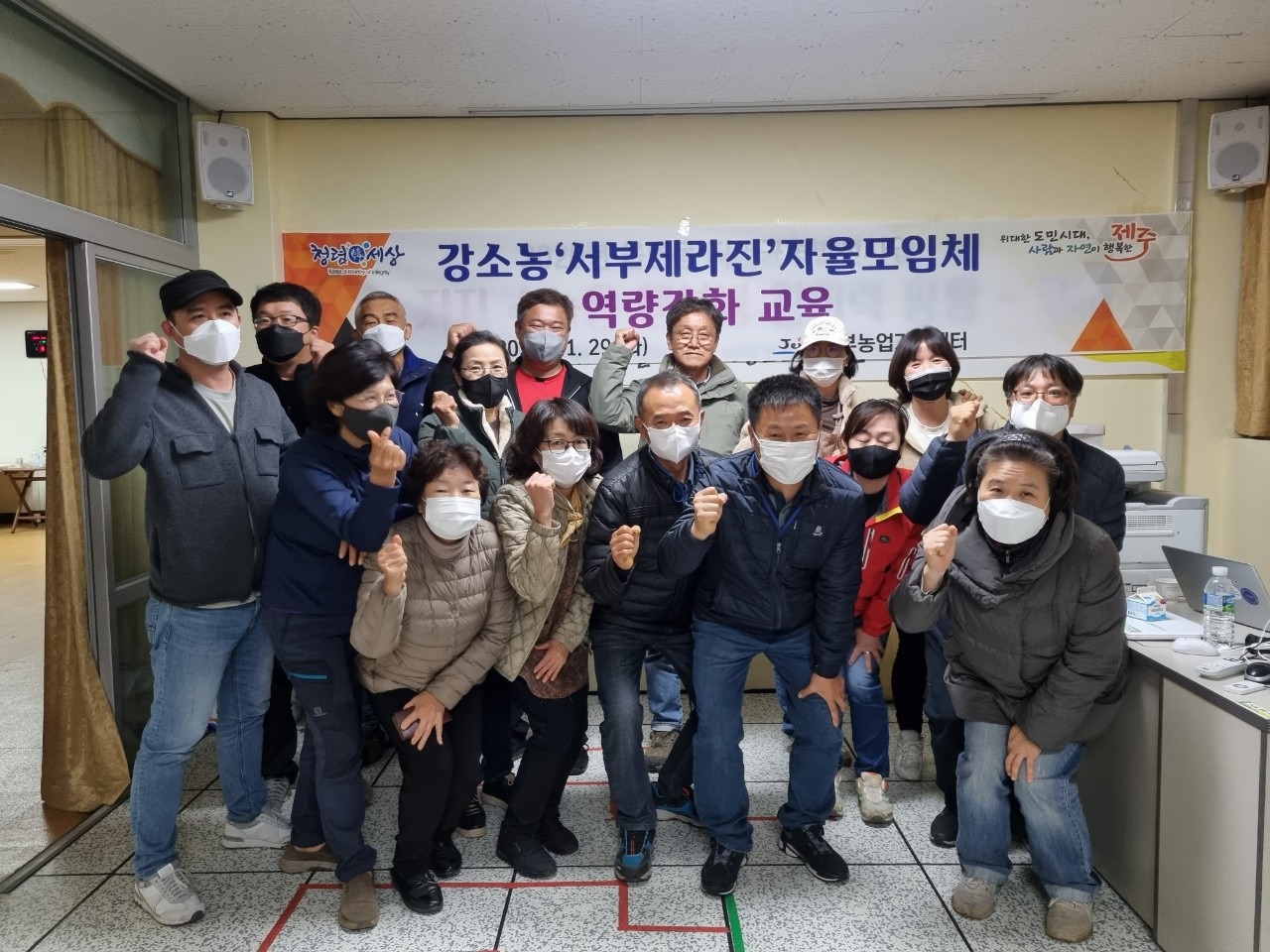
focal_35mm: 26
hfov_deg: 67.3
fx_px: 954
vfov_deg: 53.1
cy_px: 476
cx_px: 635
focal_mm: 5.4
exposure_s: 1/60.2
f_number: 1.8
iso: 160
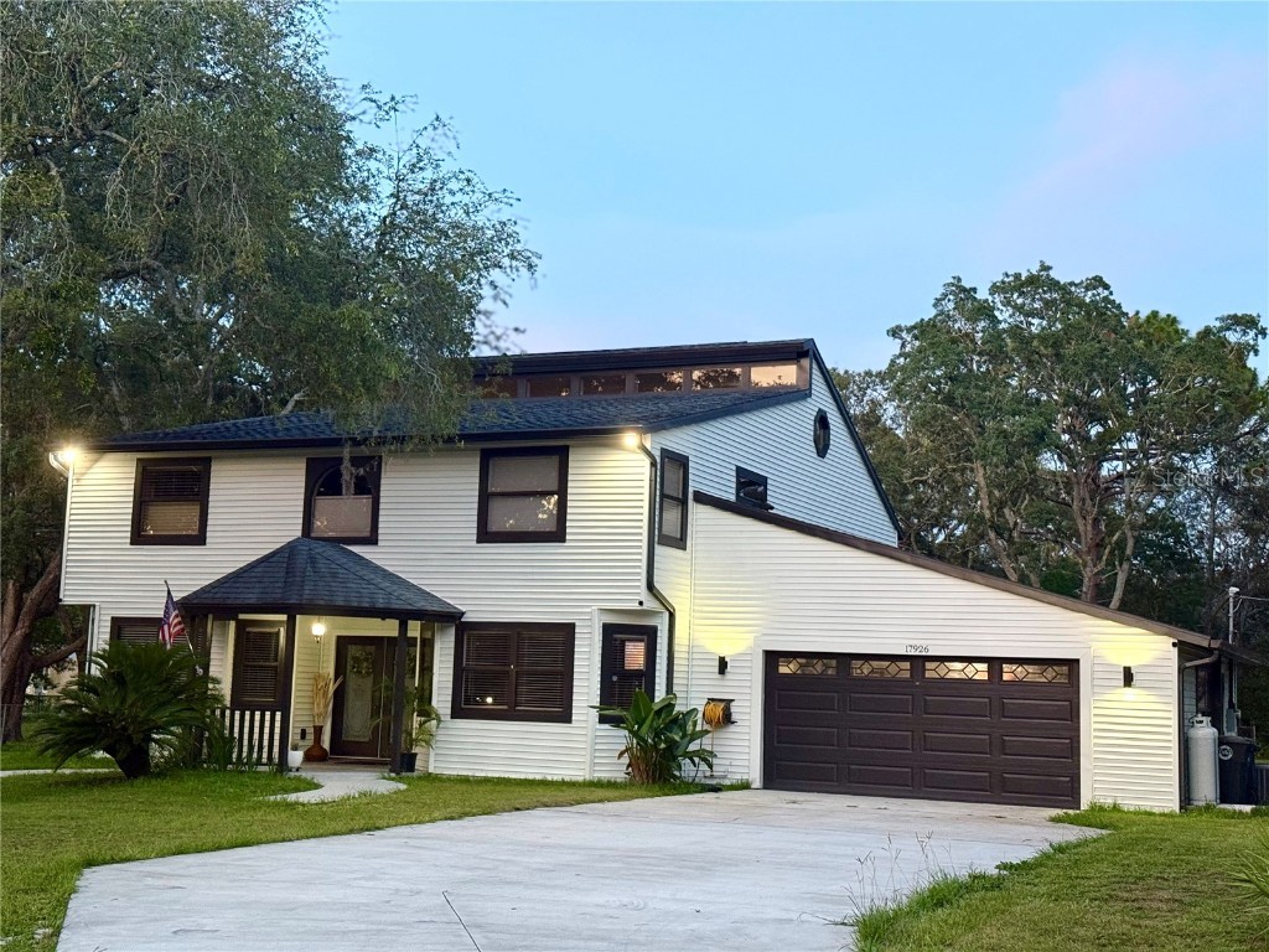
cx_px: 634
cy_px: 476
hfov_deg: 39.7
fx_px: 1760
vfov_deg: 30.3
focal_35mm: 48
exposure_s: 1/40
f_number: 1.78
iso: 200
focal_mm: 6.76
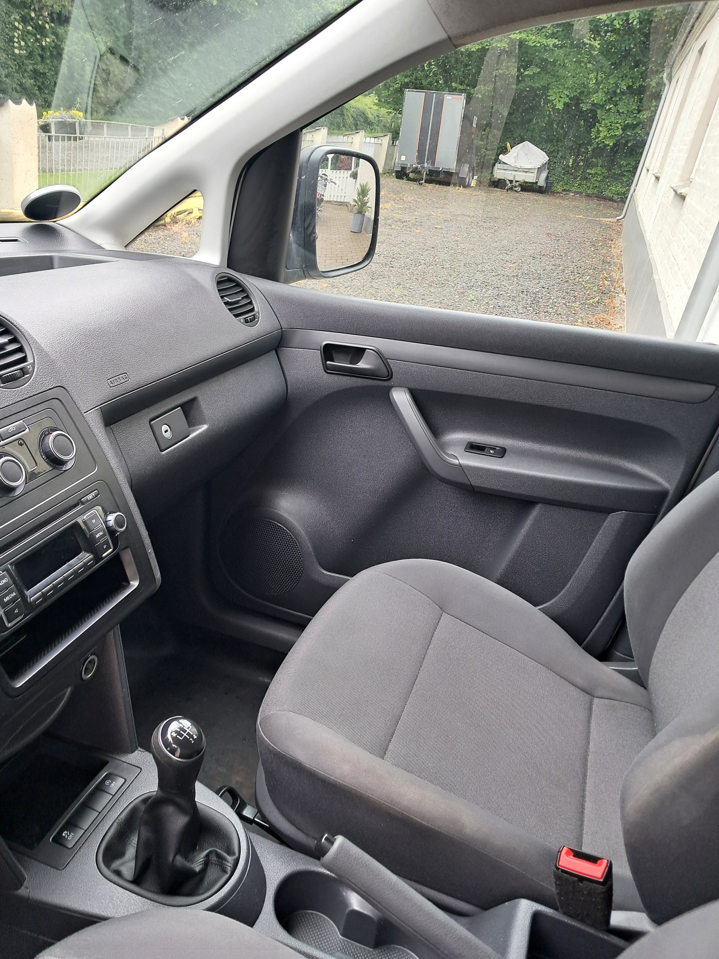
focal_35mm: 27
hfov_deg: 51.4
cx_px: 360
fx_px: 748
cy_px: 480
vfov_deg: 65.3
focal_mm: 4
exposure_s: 1/50
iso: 50
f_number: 1.8
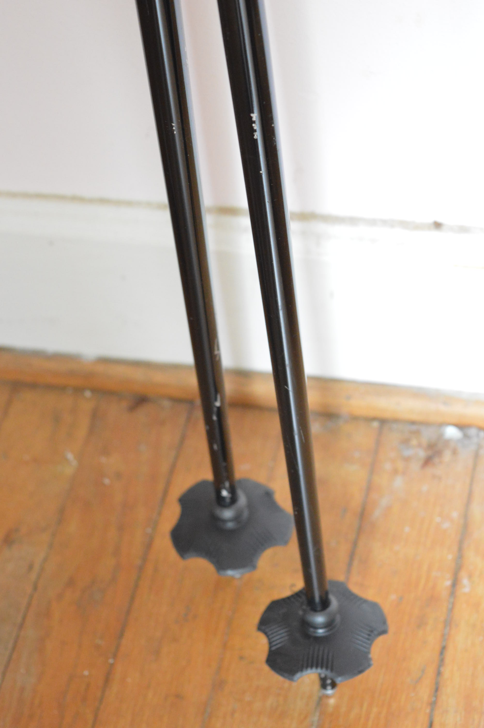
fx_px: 1667
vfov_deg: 24.6
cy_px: 364
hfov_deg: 16.5
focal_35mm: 82
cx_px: 242
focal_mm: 55
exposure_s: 1/60
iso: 3200
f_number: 5.6
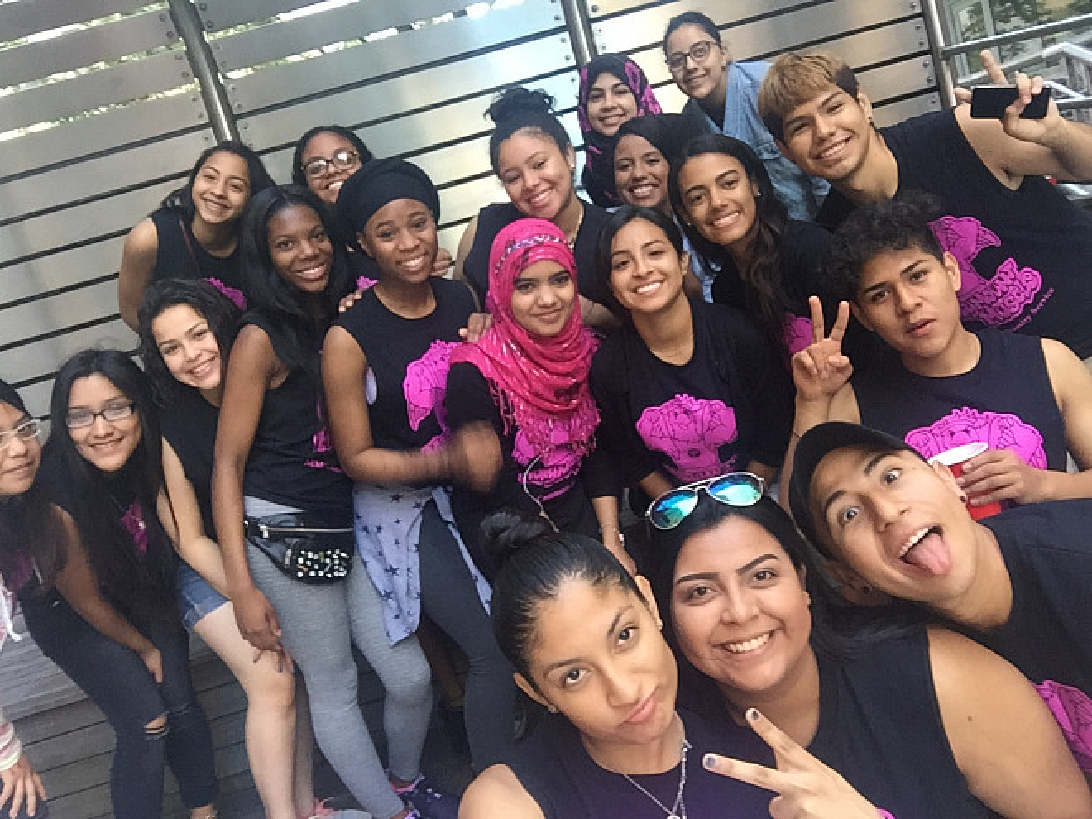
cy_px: 410
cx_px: 546
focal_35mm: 31
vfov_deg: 45.4
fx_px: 978
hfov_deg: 58.4
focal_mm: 2.65
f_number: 2.2
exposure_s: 1/30
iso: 50
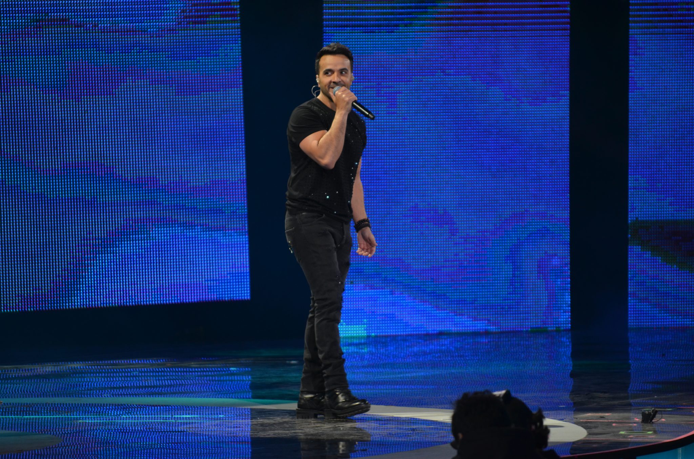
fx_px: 5771
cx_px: 347
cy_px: 230
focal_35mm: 300
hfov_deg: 6.9
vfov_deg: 4.6
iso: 800
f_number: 5.6
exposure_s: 1/125
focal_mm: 200
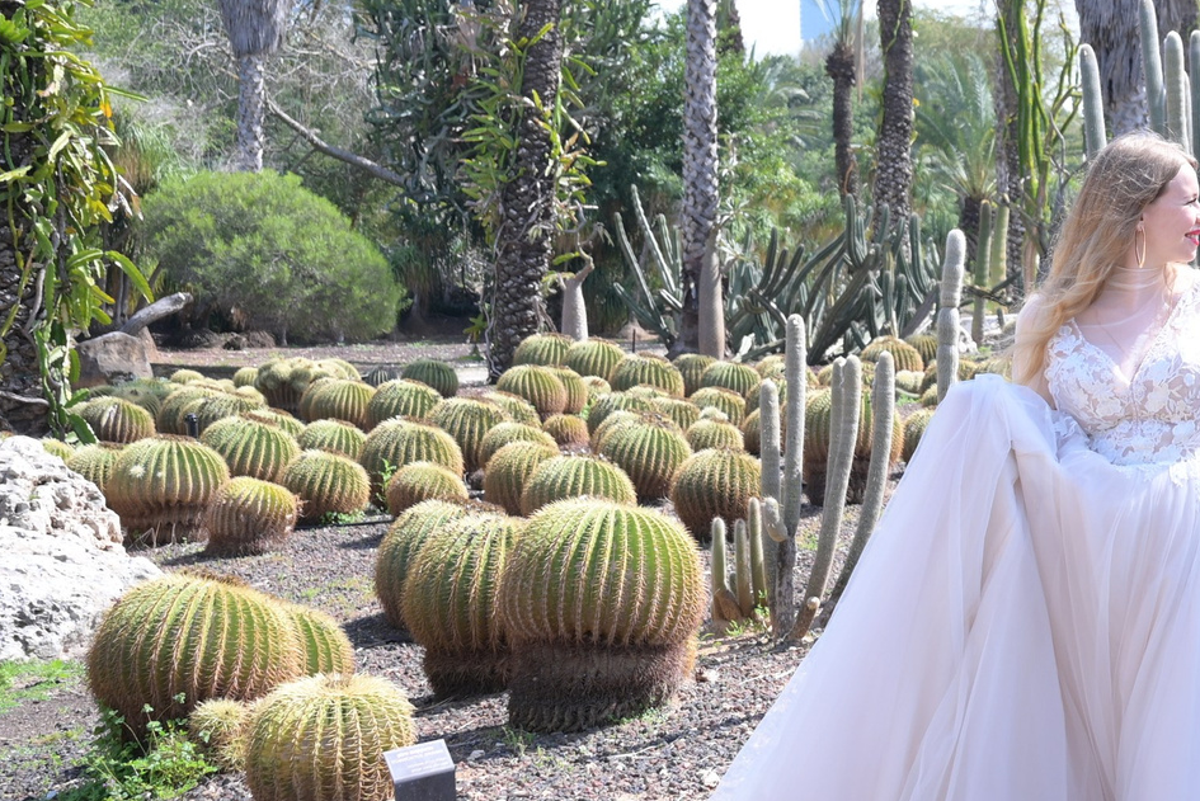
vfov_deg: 20.3
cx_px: 1427
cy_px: 163
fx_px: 2213
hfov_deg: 27.0
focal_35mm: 66
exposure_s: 1/400
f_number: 3.5
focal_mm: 24.5
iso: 100
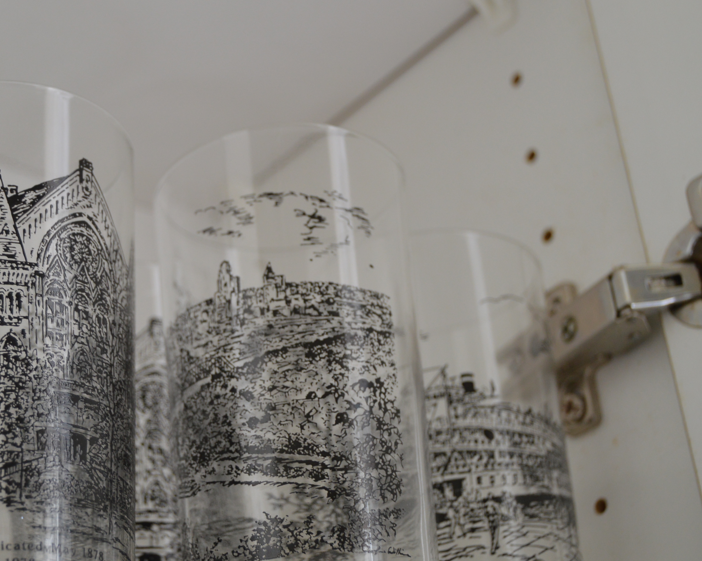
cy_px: 316
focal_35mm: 81
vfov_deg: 18.9
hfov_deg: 23.5
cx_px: 234
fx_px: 1683
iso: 500
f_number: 4.8
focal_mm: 38
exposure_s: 1/60
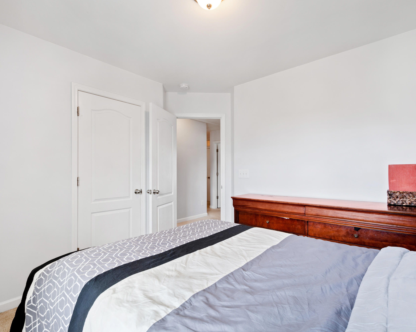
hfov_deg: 89.6
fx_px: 209
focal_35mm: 17
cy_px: 166
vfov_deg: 77.0
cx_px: 201
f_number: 8
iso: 100
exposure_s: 1/4
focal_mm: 10
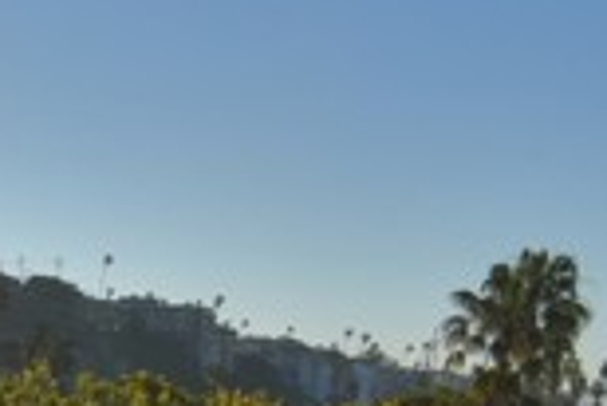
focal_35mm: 112
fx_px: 1890
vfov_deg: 11.7
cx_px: -579
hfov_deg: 15.1
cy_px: 637
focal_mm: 18
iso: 100
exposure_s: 1/250
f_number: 13
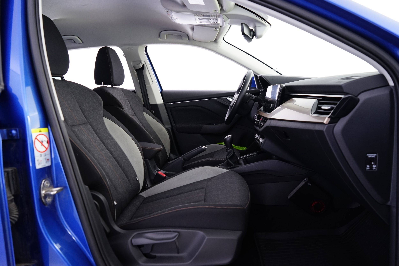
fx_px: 266
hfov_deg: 73.7
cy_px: 133
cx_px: 200
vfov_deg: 53.1
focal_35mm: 24
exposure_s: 1/8
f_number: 5
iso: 1250
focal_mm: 24
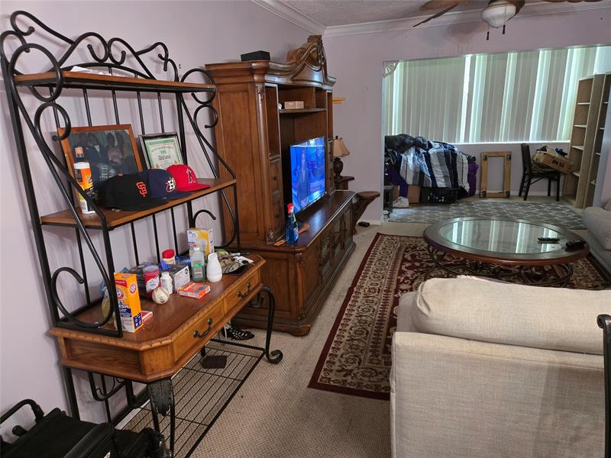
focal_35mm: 23
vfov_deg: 58.9
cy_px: 229
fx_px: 406
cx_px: 306
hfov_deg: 73.9
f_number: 1.8
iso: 500
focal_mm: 5.4
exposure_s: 1/60
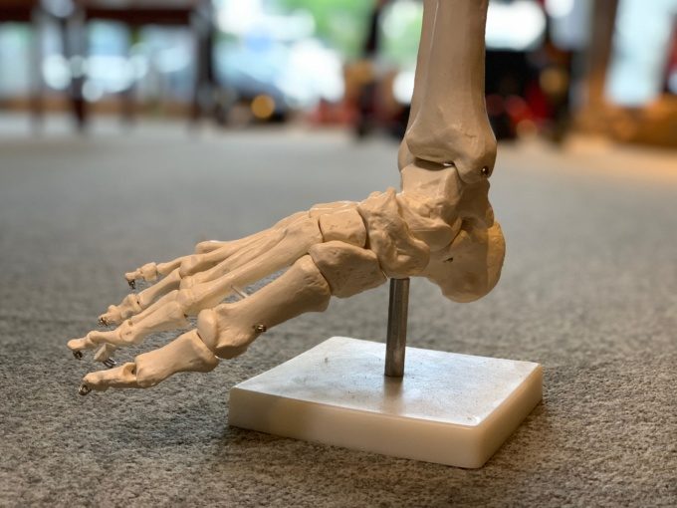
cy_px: 254
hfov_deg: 36.8
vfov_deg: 28.0
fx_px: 1017
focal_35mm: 52
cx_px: 338
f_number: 2.4
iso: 200
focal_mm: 6
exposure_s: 1/60
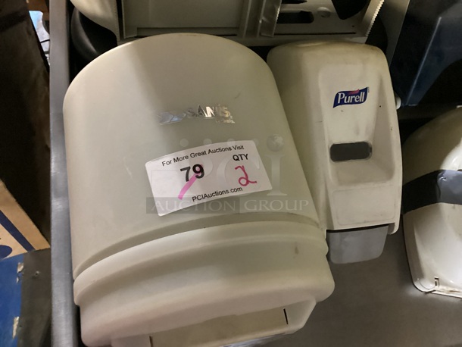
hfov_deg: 58.3
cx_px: 231
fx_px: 414
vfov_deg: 45.5
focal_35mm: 31
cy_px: 174
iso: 640
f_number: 2.4
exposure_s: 1/15
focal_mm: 3.3
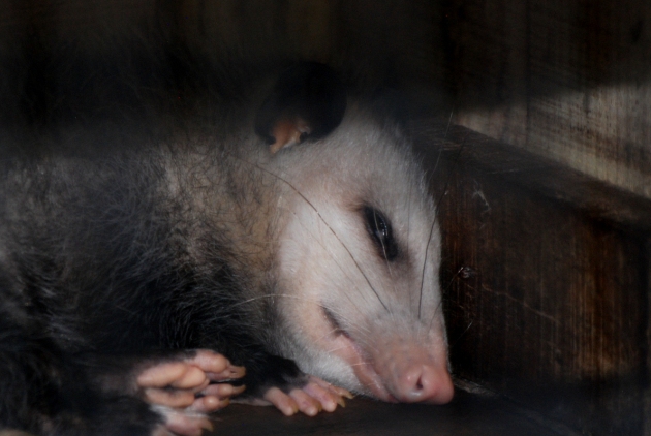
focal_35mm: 536
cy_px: 269
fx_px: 9706
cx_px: 215
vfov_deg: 2.6
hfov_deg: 3.8
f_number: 5.3
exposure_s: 1/60
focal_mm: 220
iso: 400
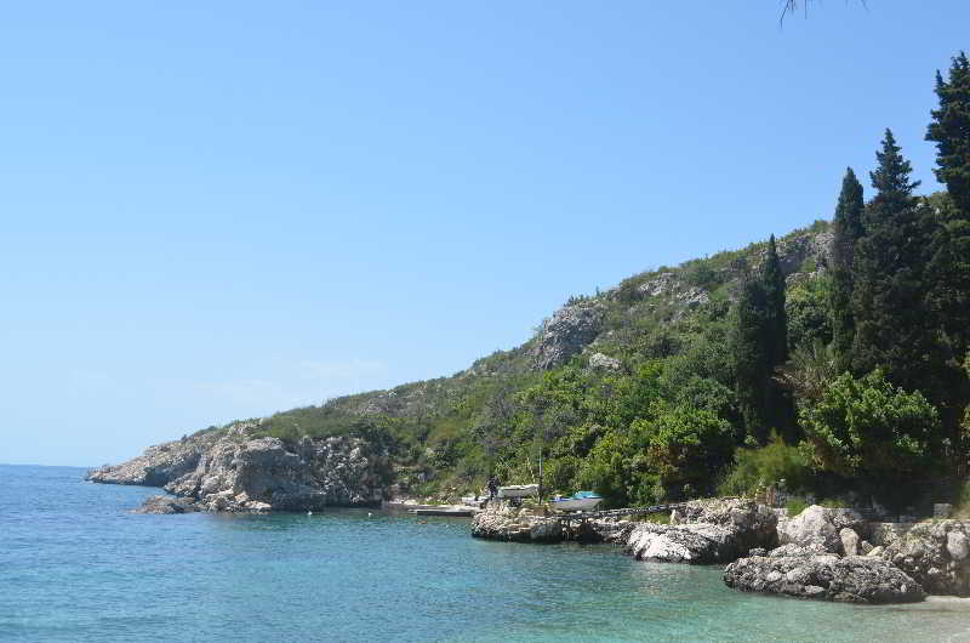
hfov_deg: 49.6
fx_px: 1049
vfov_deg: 34.1
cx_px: 485
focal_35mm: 39
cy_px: 322
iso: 100
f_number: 8
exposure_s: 1/250
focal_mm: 26
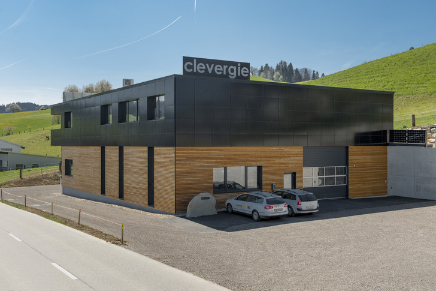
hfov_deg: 46.4
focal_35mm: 42
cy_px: 146
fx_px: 509
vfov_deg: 31.9
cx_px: 218
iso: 200
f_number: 8
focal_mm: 42
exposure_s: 1/250
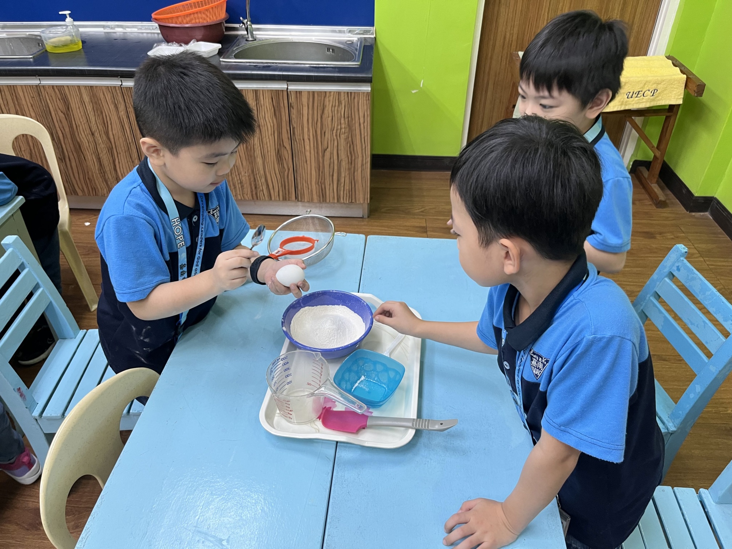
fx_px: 550
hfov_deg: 67.3
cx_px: 366
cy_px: 274
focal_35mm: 26
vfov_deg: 53.1
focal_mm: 5.1
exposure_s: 1/60
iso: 160
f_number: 1.6
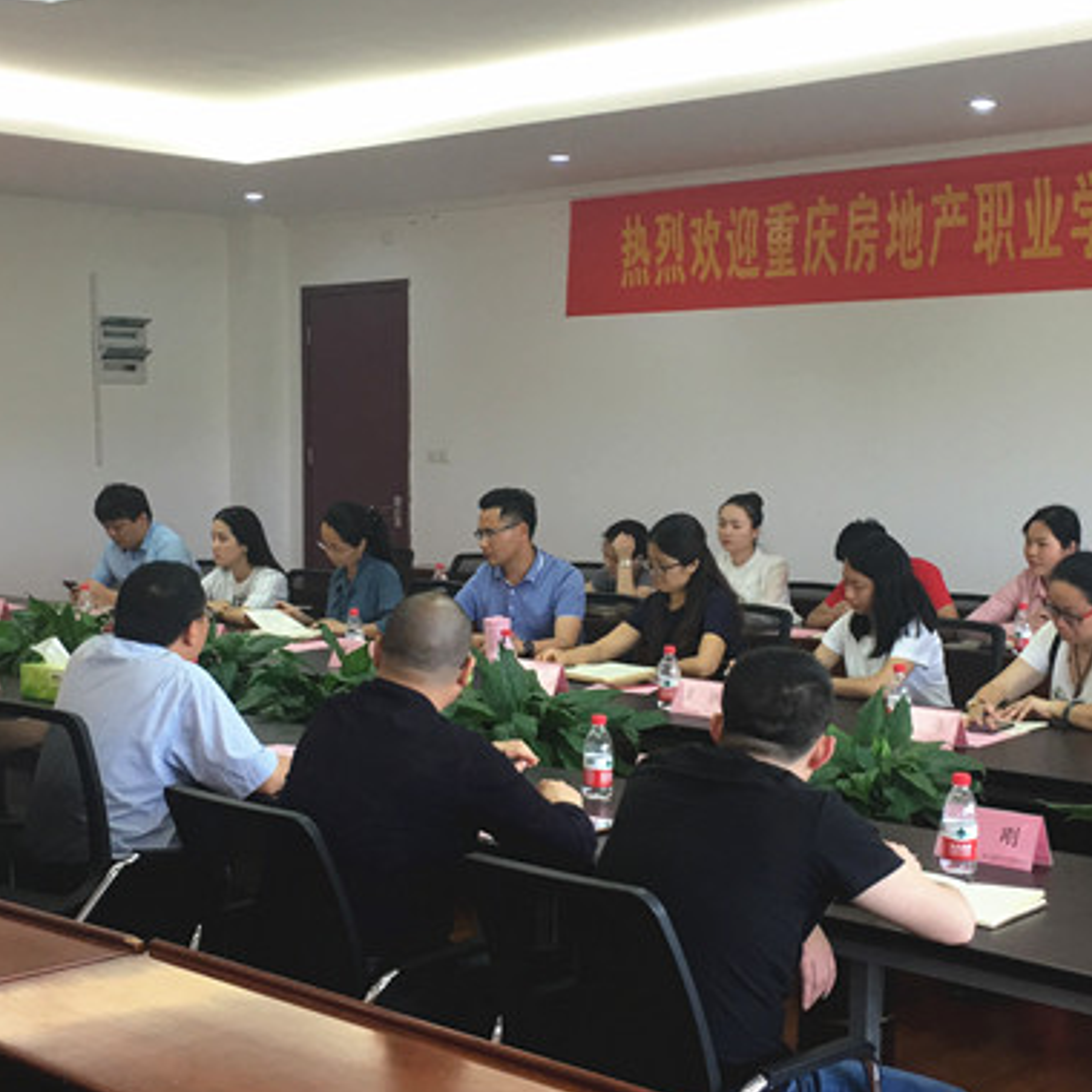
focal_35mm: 54
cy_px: 586
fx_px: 1927
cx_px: 592
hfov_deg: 31.6
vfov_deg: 31.6
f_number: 2.2
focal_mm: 4.15
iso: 32
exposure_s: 1/17
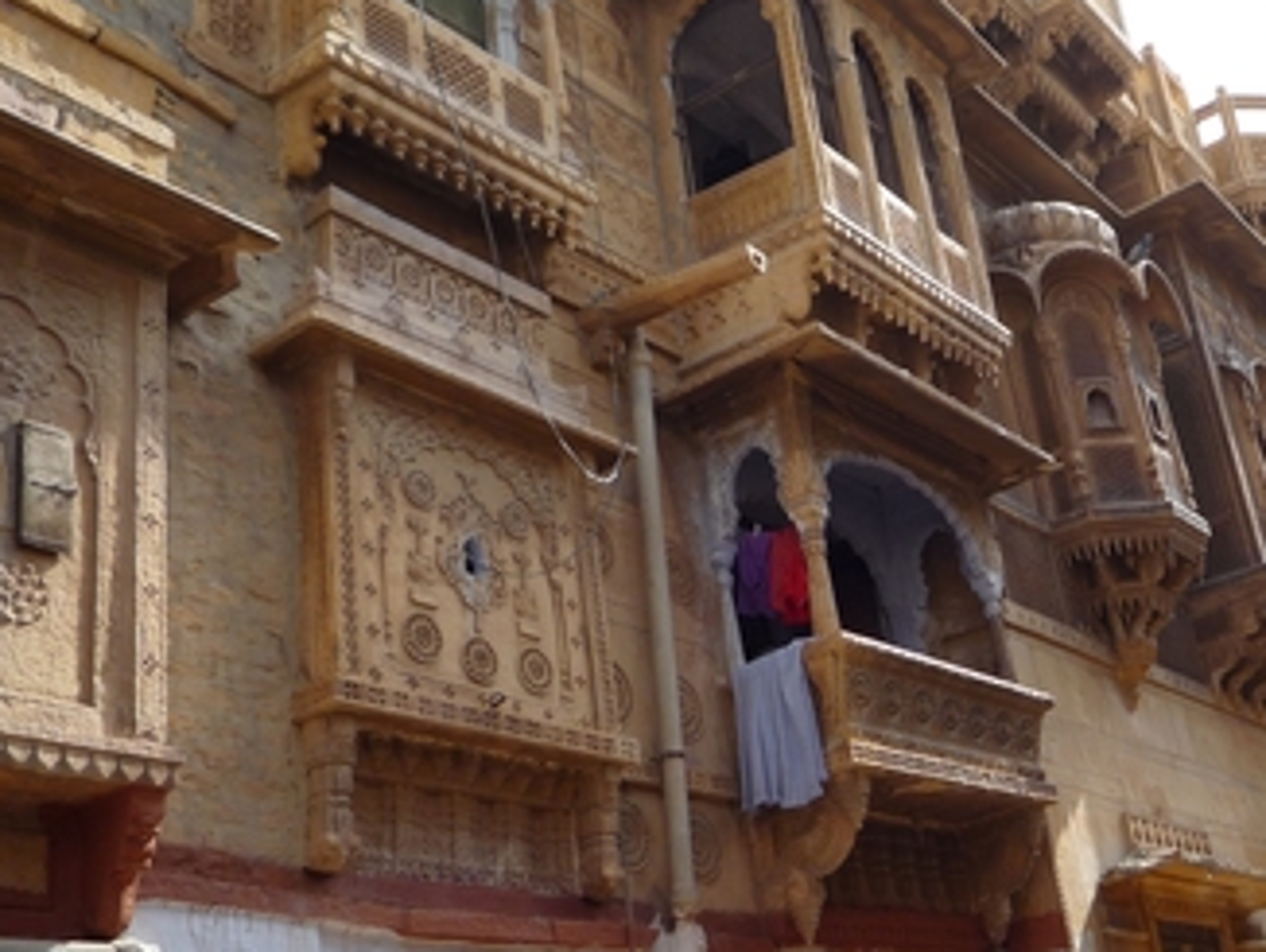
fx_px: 1684
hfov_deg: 39.7
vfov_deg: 31.6
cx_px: 994
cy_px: 490
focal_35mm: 46
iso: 100
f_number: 3.2
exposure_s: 1/500
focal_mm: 4.4
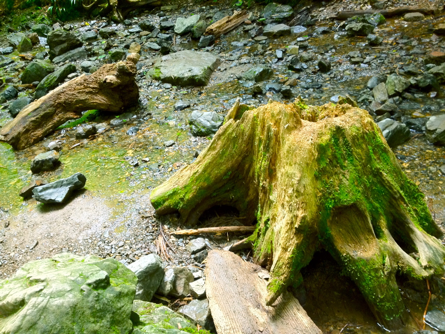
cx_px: 222
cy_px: 167
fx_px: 450
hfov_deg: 52.6
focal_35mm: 35
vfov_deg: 40.7
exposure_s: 1/20
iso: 125
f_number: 2.4
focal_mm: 4.28
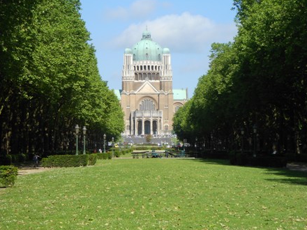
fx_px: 1020
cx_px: 151
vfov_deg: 12.9
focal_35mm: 115
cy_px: 114
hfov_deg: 17.1
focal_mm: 20.1
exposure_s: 1/320
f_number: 6
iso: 80
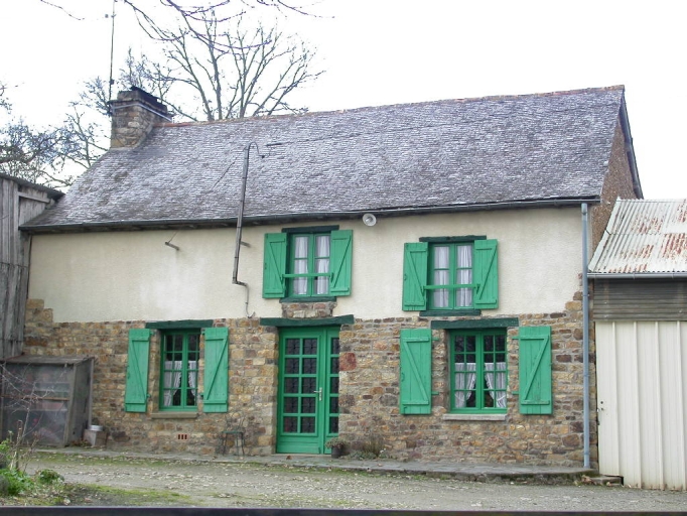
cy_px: 258
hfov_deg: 31.7
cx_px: 344
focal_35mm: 61
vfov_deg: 24.0
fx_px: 1211
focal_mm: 12.7
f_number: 3.5
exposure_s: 1/99.7
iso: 100
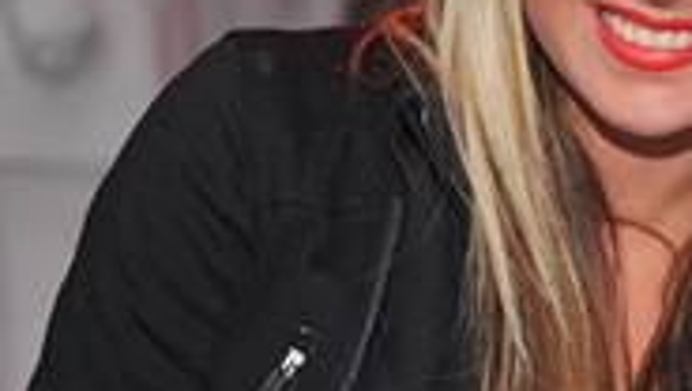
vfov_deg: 5.5
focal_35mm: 219
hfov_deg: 9.7
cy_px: -23
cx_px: 884
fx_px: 4023
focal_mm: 70
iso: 1250
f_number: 4.5
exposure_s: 1/100
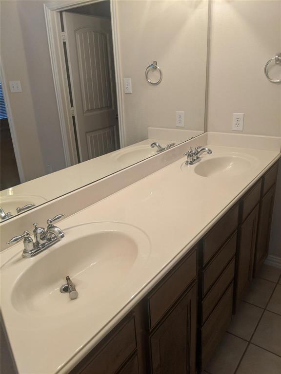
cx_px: 140
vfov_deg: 65.3
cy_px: 187
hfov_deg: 51.4
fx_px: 292
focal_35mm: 27
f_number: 1.8
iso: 180
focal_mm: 4.44
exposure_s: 1/121
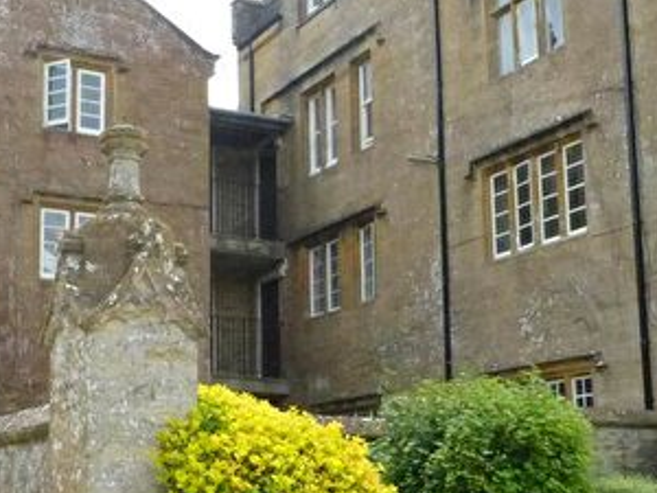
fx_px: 1063
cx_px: 215
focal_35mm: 56
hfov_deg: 34.0
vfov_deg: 25.8
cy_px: 358
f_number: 5.6
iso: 1600
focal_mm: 4.3
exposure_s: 1/1600
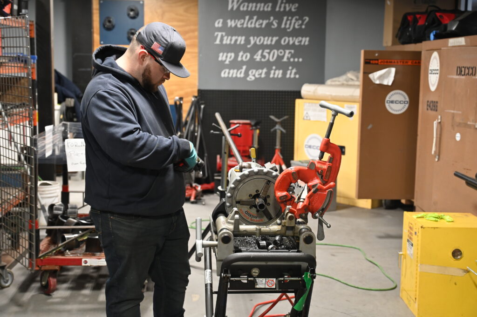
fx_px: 662
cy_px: 158
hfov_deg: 39.6
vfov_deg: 26.9
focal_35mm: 50
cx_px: 238
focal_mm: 50
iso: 1600
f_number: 4
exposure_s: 1/125
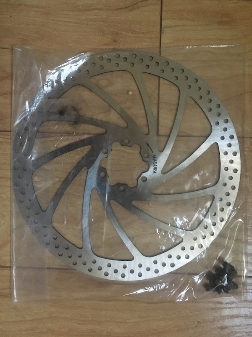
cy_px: 168
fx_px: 281
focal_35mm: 29
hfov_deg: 48.2
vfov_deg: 61.7
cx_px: 126
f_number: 2.2
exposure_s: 1/15
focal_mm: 4.15
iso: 250
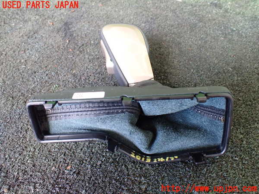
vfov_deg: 46.8
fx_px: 224
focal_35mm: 30
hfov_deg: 60.0
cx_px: 130
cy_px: 97
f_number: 2.3
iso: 800
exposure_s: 1/80
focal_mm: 5.4
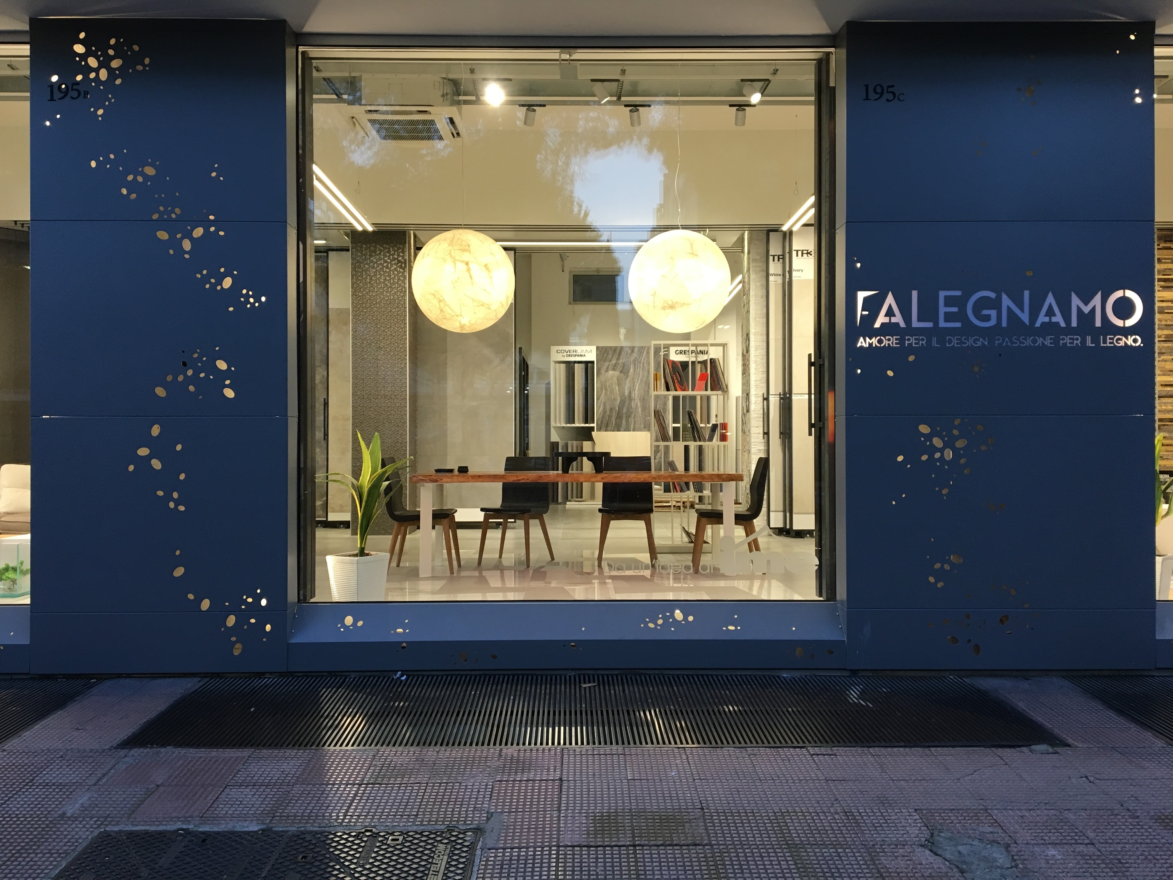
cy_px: 440
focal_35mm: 29
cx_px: 586
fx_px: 983
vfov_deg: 48.2
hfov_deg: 61.7
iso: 64
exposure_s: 1/33
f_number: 2.2
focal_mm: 4.15
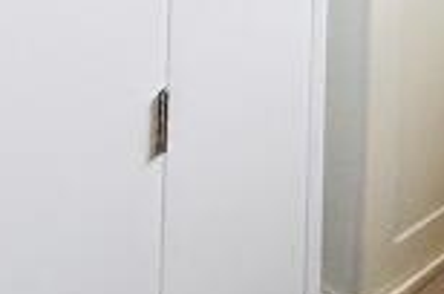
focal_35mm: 97
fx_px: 1194
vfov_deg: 10.1
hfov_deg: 14.2
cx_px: 1073
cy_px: -608
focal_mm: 2.22
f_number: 2.2
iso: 64
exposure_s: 1/111
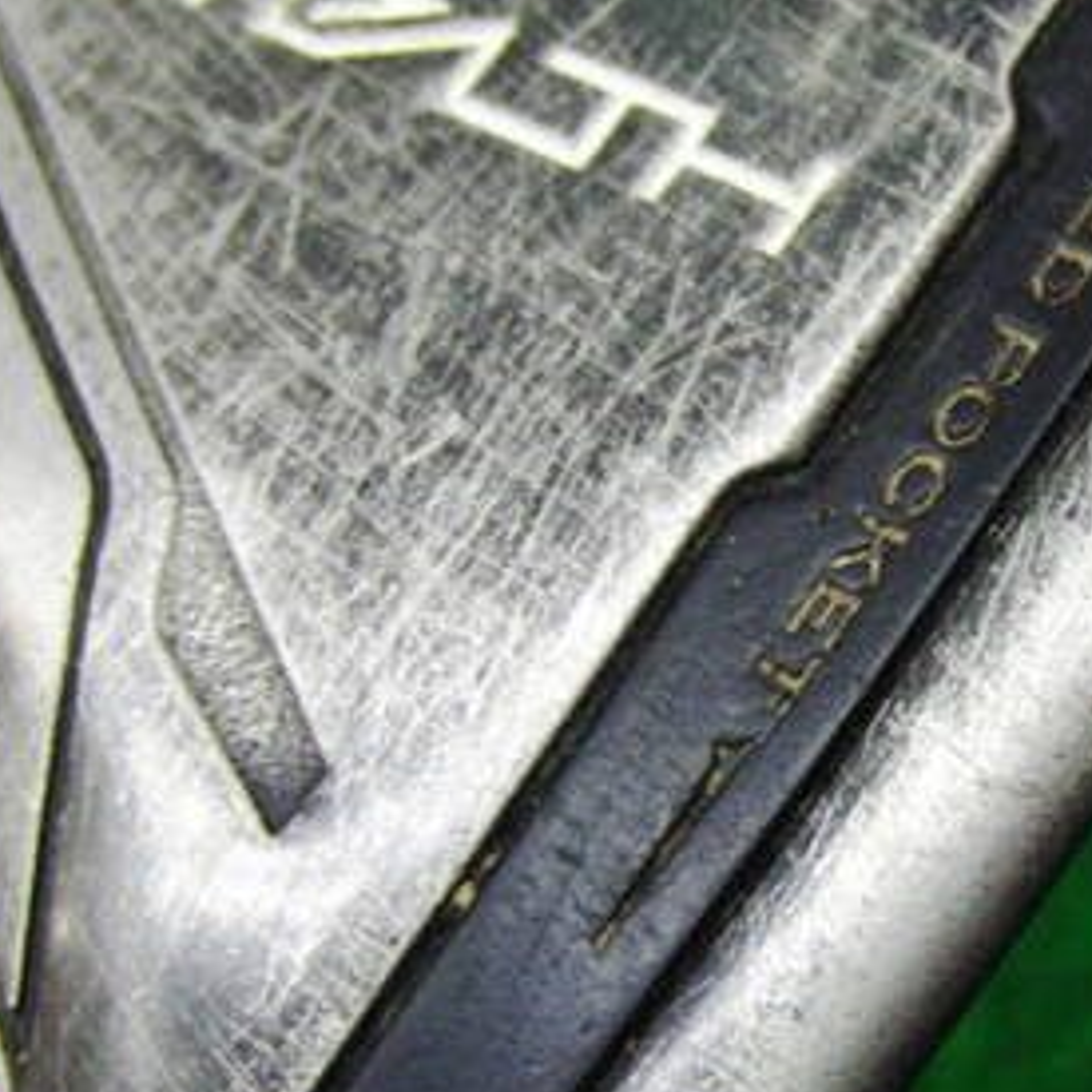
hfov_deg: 22.0
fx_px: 2712
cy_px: 504
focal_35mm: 76
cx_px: 1084
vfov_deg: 22.8
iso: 400
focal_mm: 6.42
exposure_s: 1/60
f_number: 3.6
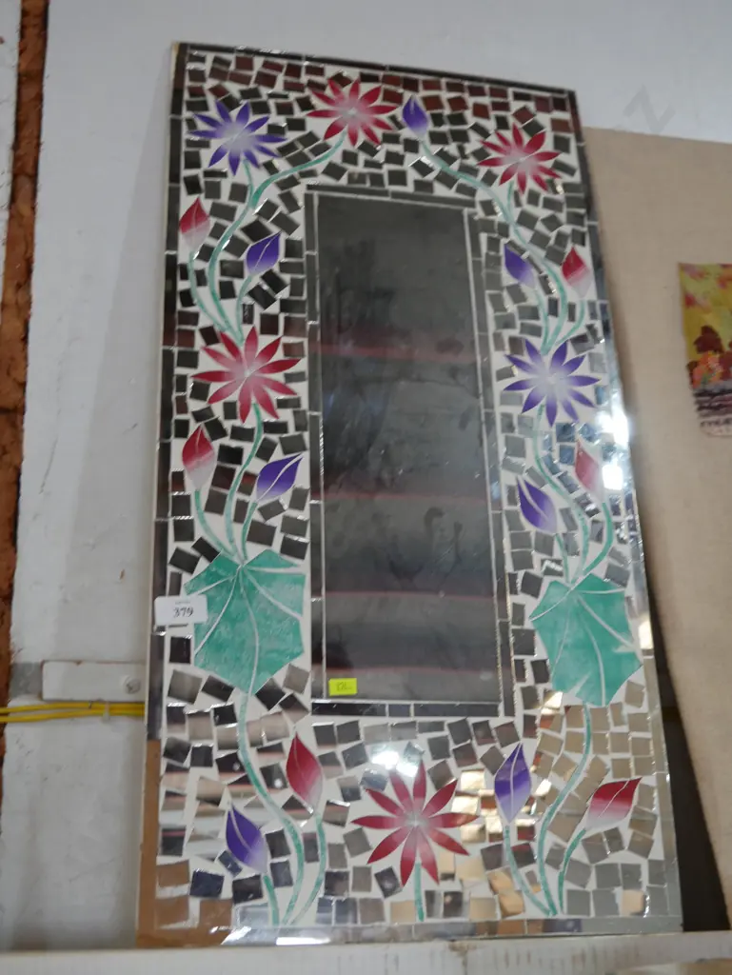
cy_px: 488
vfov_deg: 42.9
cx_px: 366
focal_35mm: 44
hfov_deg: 32.9
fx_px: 1240
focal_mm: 22
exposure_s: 1/60
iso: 500
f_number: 4.7
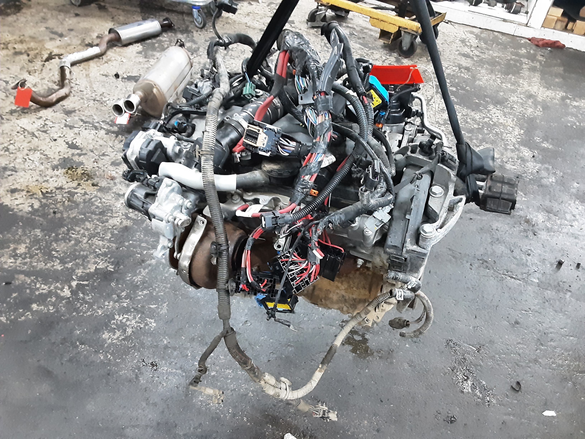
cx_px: 292
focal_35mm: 27
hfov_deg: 65.3
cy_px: 220
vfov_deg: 51.4
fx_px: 456
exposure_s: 1/20
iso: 400
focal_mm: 2.91
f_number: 1.9
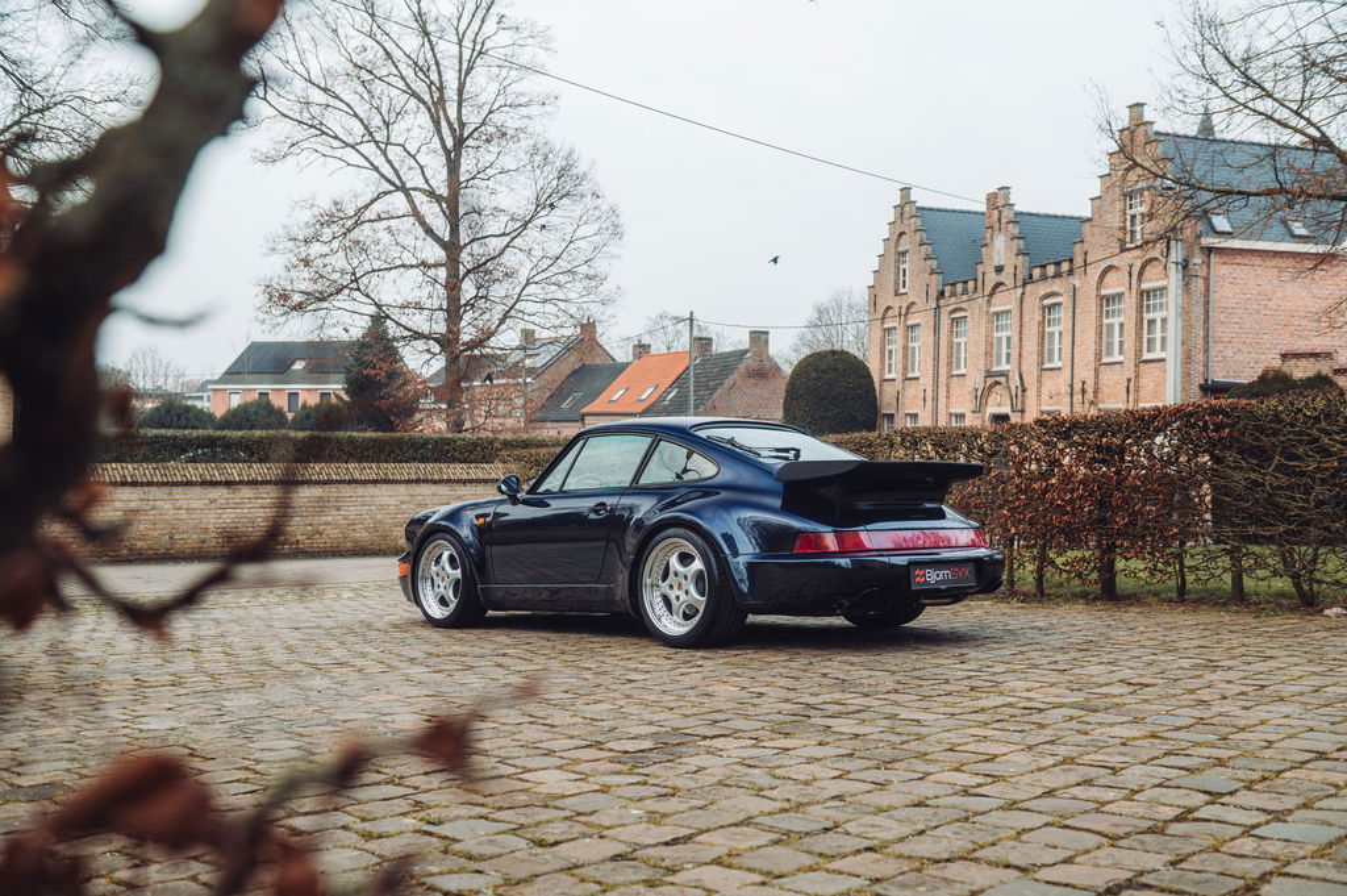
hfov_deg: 53.2
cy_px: 448
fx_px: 1346
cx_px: 674
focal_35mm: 36
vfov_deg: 36.8
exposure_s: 1/160
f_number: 4.5
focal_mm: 36
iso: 640
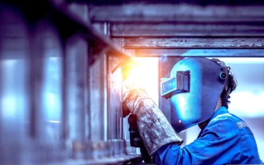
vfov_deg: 4.1
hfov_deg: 6.6
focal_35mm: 318
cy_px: 134
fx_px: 2286
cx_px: 129
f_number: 2.8
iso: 640
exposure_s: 1/200
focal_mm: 200
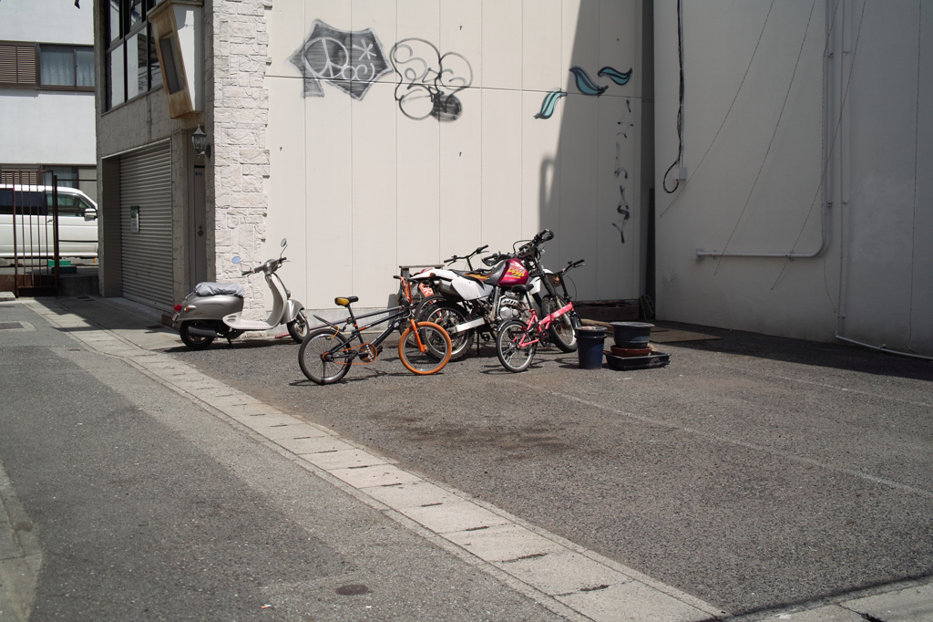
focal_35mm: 41
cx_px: 466
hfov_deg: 47.4
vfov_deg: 32.6
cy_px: 311
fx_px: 1062
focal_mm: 24.2
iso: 100
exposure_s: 1/1600
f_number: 2.8
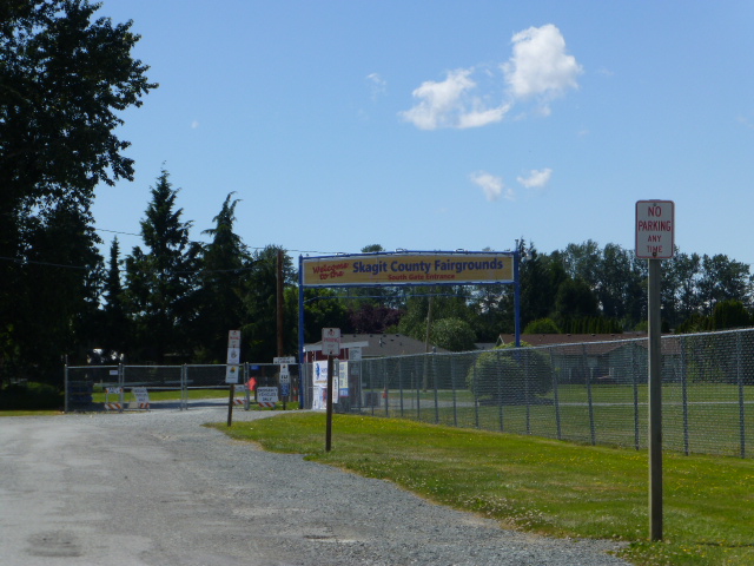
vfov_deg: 13.6
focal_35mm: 109
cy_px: 283
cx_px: 377
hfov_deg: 18.0
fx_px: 2374
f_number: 5.3
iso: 100
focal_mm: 19.4
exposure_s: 1/640
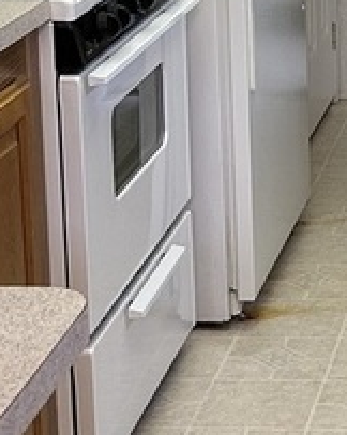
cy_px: 2
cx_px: 461
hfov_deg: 11.1
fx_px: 1736
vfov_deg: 14.1
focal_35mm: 135
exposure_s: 1/60
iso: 125
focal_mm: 5.7
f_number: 1.5
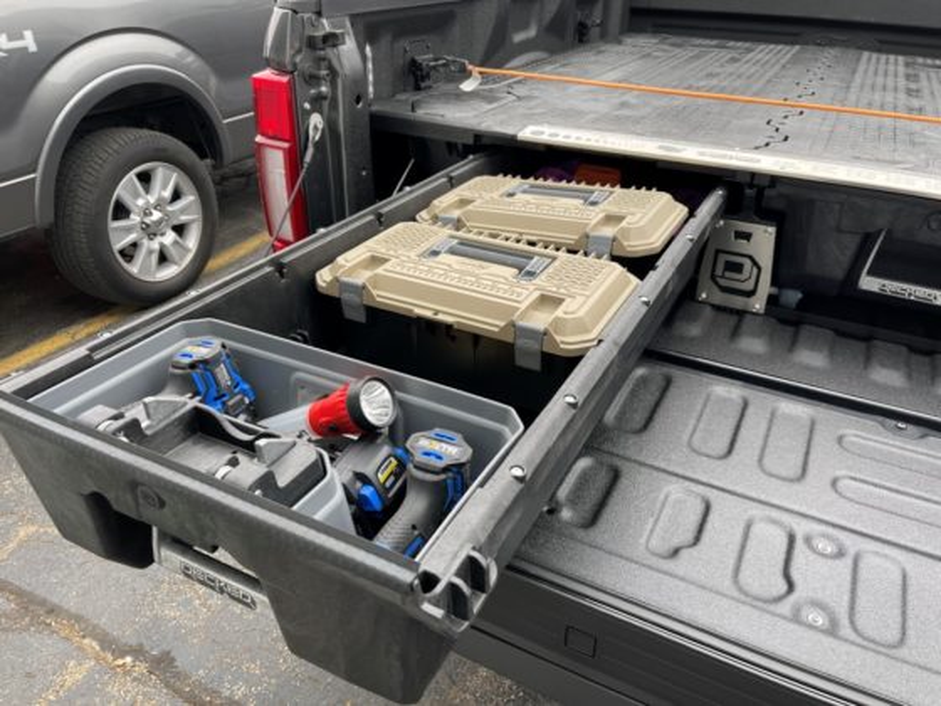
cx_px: 470
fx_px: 707
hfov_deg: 67.3
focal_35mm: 26
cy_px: 353
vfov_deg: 53.1
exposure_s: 1/211
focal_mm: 5.1
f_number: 1.6
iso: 32
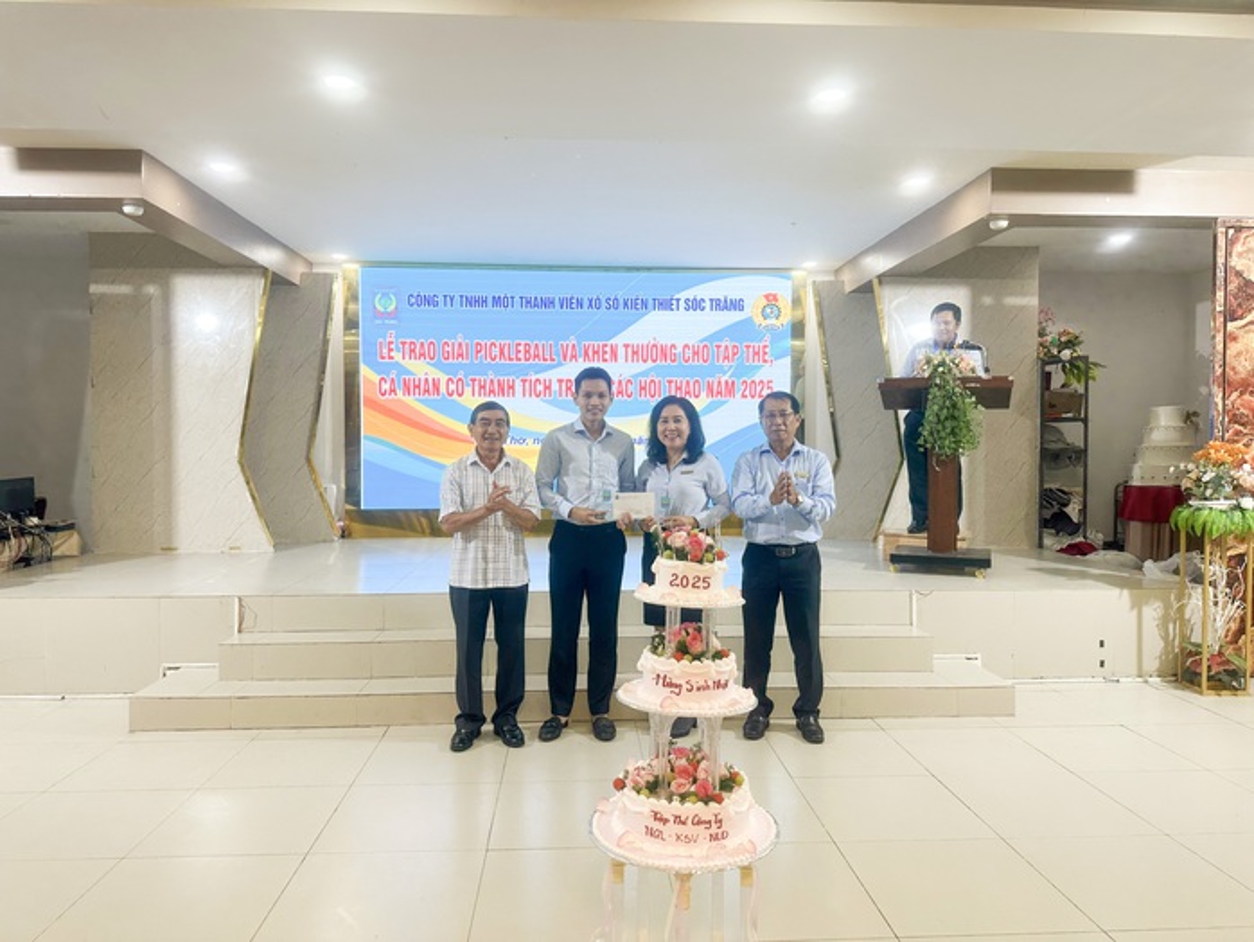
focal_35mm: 24
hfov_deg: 71.6
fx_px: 870
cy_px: 471
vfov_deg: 56.8
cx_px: 627
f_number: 1.78
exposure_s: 1/100
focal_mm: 6.86
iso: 80
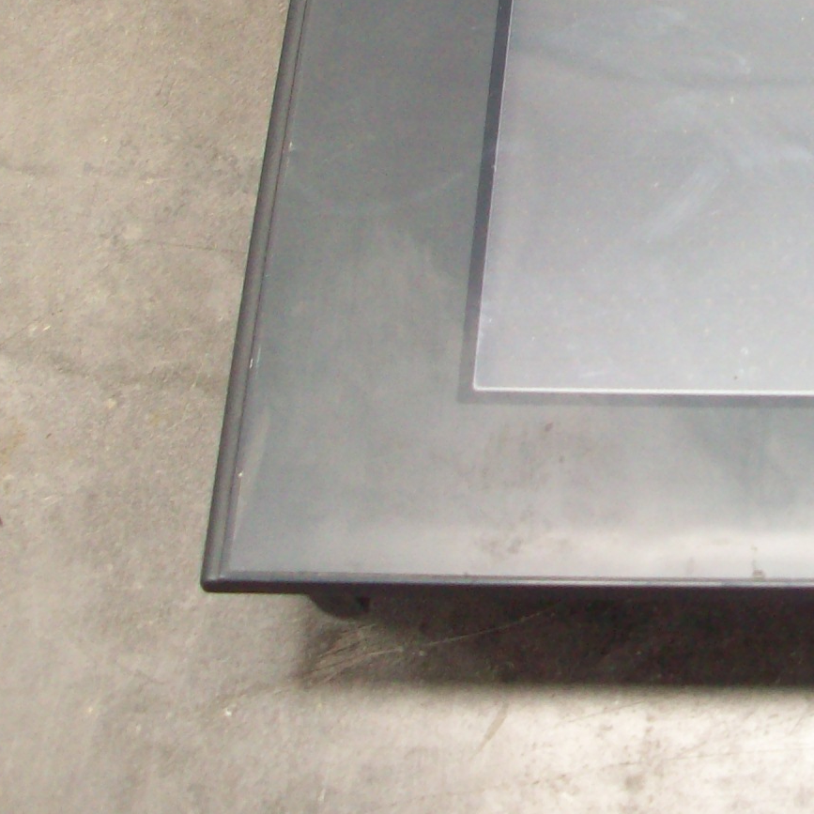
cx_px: 904
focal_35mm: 71
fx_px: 1889
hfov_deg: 22.8
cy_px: 176
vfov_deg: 24.0
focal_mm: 5.7
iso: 160
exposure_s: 1/15.2
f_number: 2.8
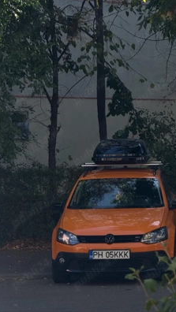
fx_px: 1094
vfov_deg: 16.3
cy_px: 156
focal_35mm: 132
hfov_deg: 9.2
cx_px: 114
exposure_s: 1/333
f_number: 2.8
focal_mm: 15.66
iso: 50
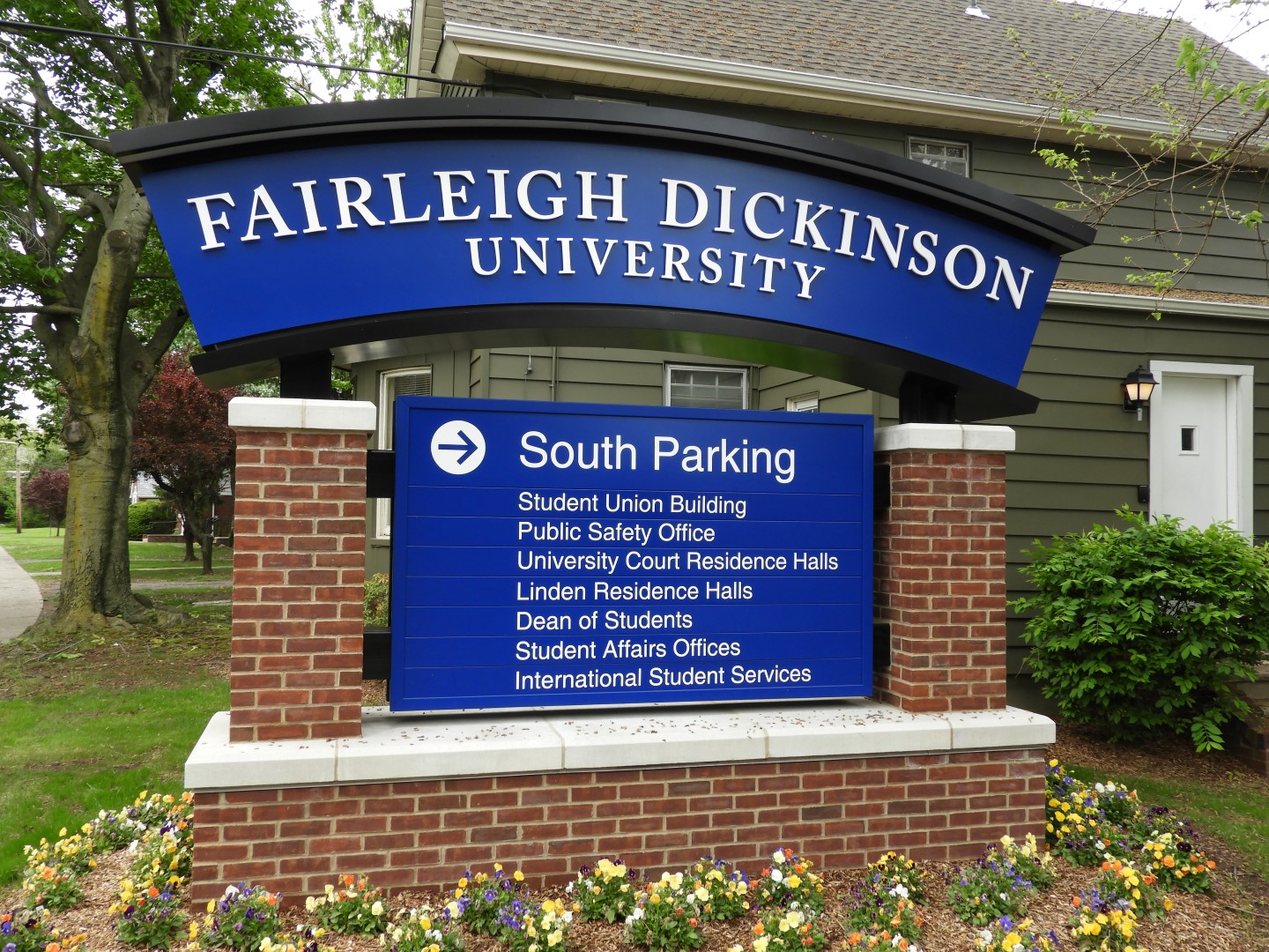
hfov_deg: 60.0
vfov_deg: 46.8
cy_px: 476
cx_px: 634
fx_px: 1100
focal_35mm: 30
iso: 100
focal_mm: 5.4
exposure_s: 1/200
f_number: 3.5
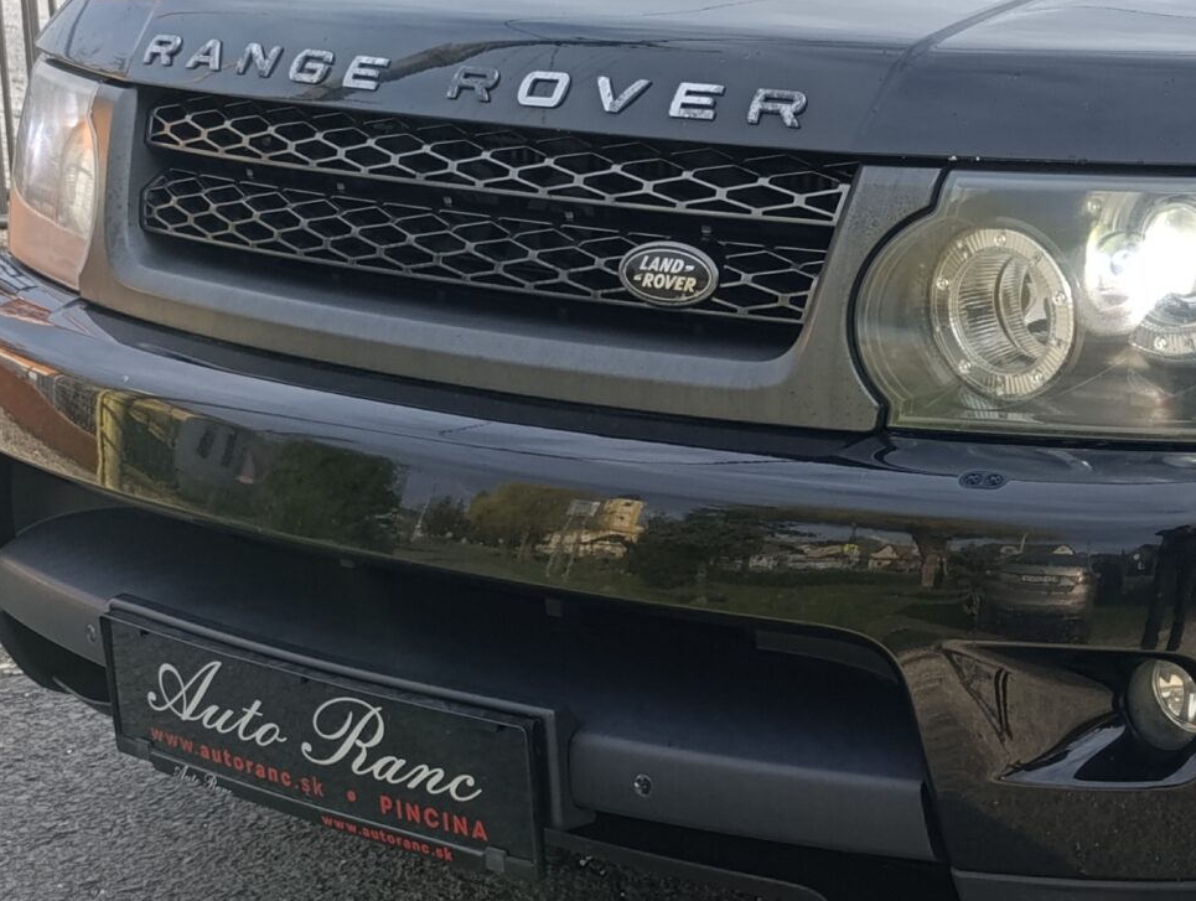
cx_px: 1383
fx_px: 2111
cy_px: 450
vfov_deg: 24.1
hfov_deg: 28.2
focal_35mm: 61
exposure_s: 1/173
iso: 50
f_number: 1.6
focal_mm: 6.14
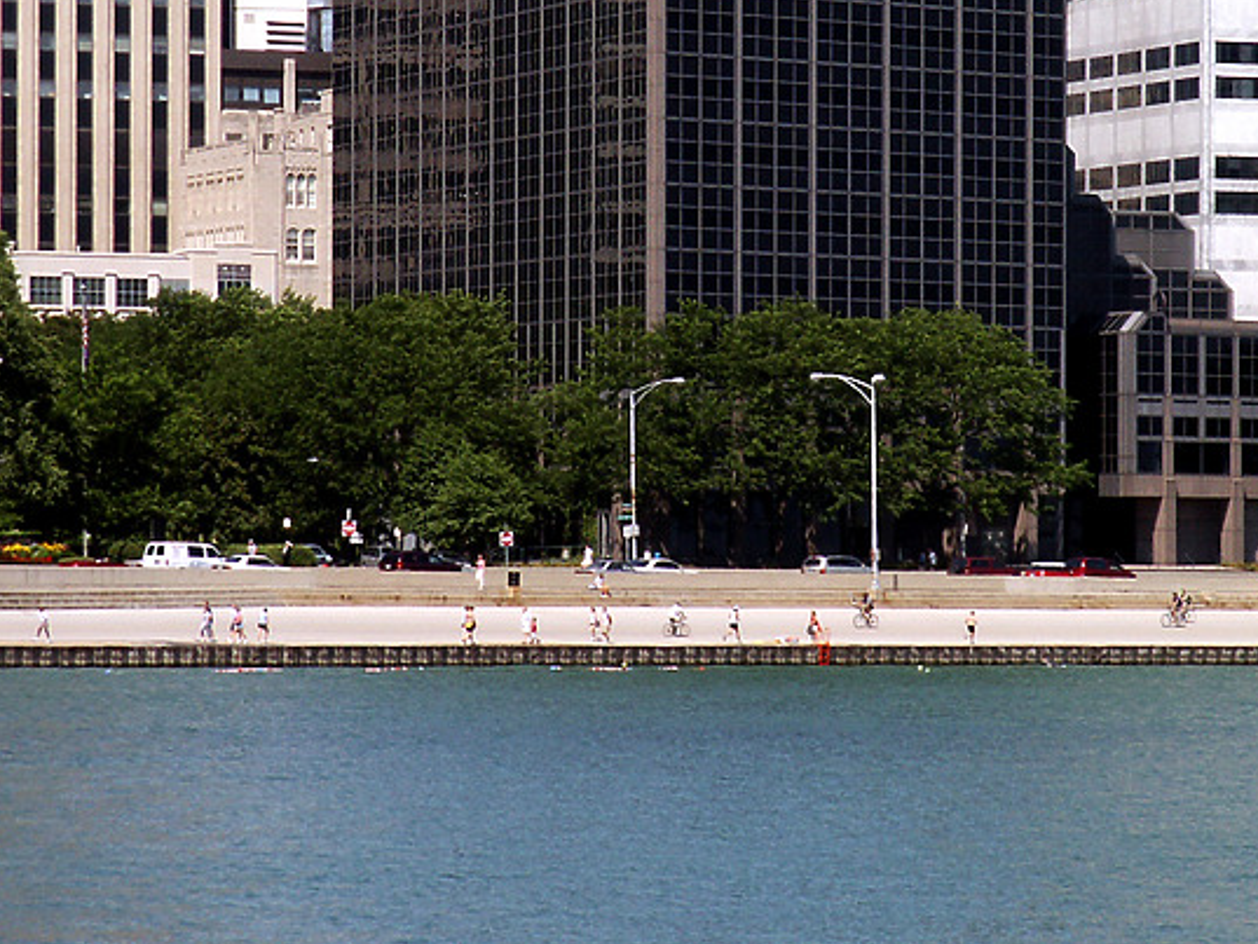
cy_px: 196
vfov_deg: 6.4
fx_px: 8469
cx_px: 773
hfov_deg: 8.5
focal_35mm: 233
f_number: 8
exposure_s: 1/180
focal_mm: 28.23
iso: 64
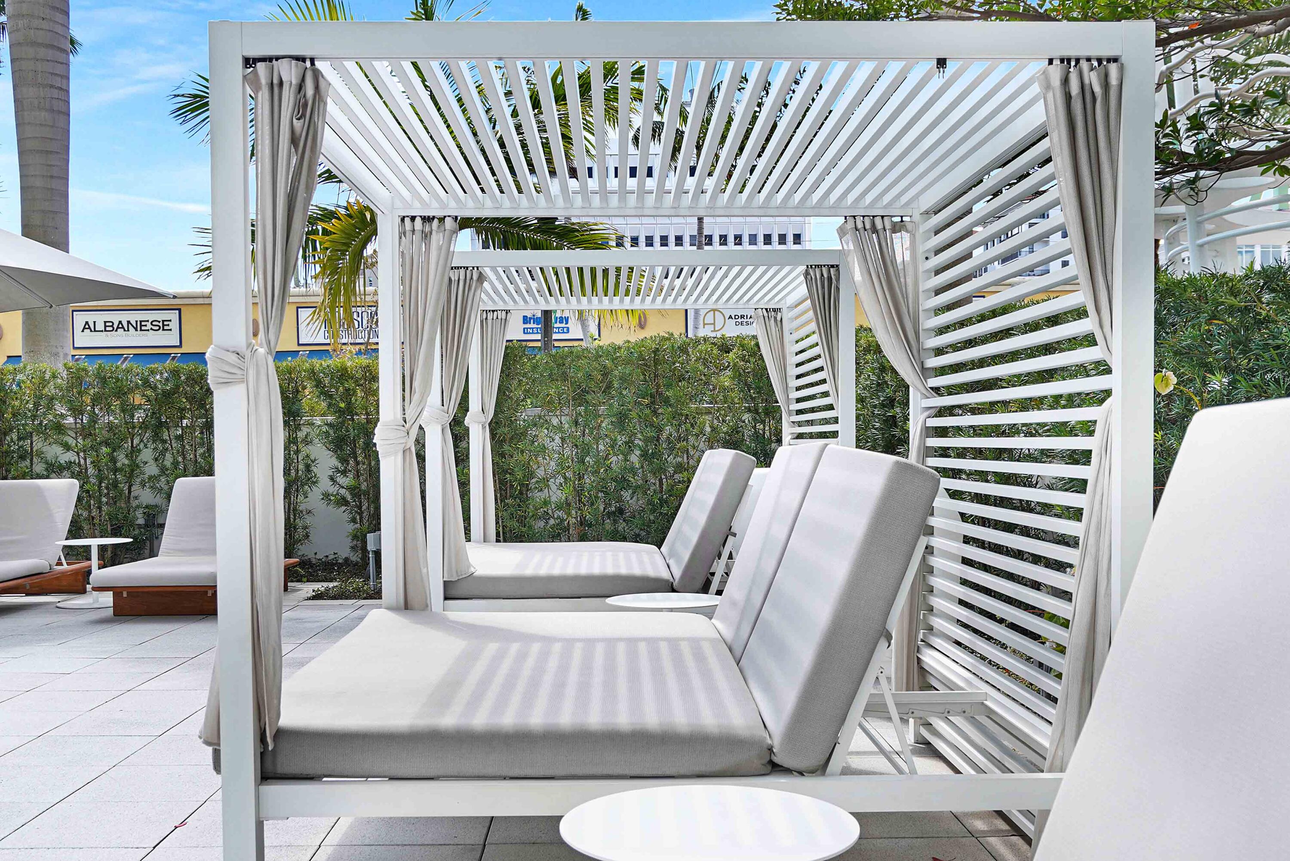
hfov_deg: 57.2
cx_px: 645
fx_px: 1183
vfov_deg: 40.0
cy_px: 430
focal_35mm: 33
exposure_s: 1/200
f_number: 5
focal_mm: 22
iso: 50
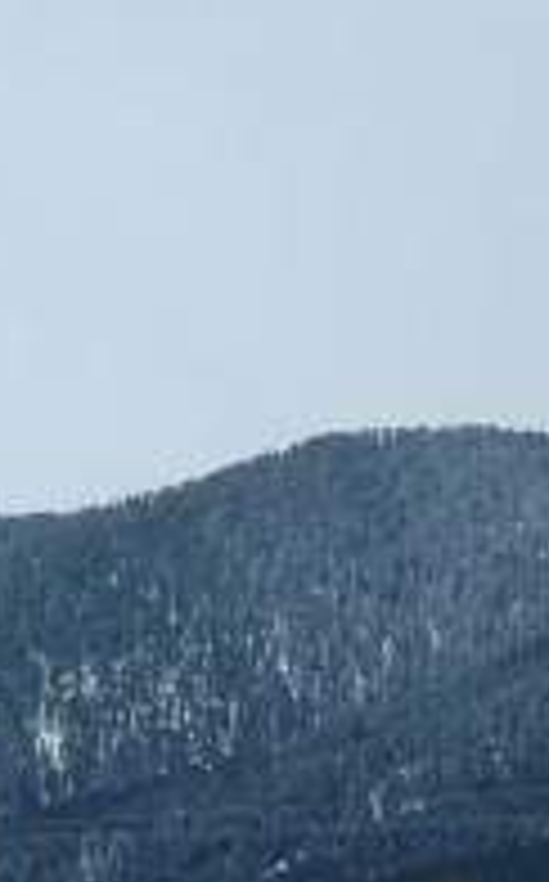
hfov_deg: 2.9
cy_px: 954
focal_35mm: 449
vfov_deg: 4.7
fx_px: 10780
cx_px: 1053
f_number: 5.6
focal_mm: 13.3
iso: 100
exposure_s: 1/250
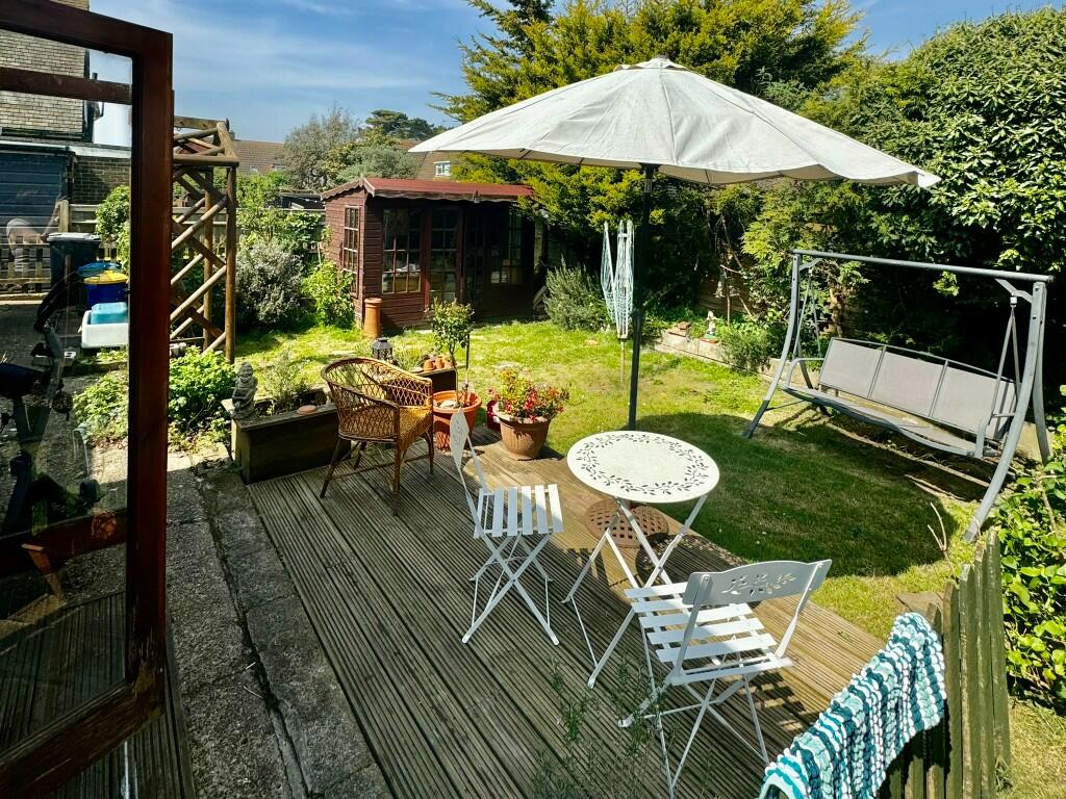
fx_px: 431
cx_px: 533
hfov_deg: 102.1
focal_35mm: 14
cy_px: 400
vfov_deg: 85.7
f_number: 2.2
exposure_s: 1/1880
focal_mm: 2.22
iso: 40
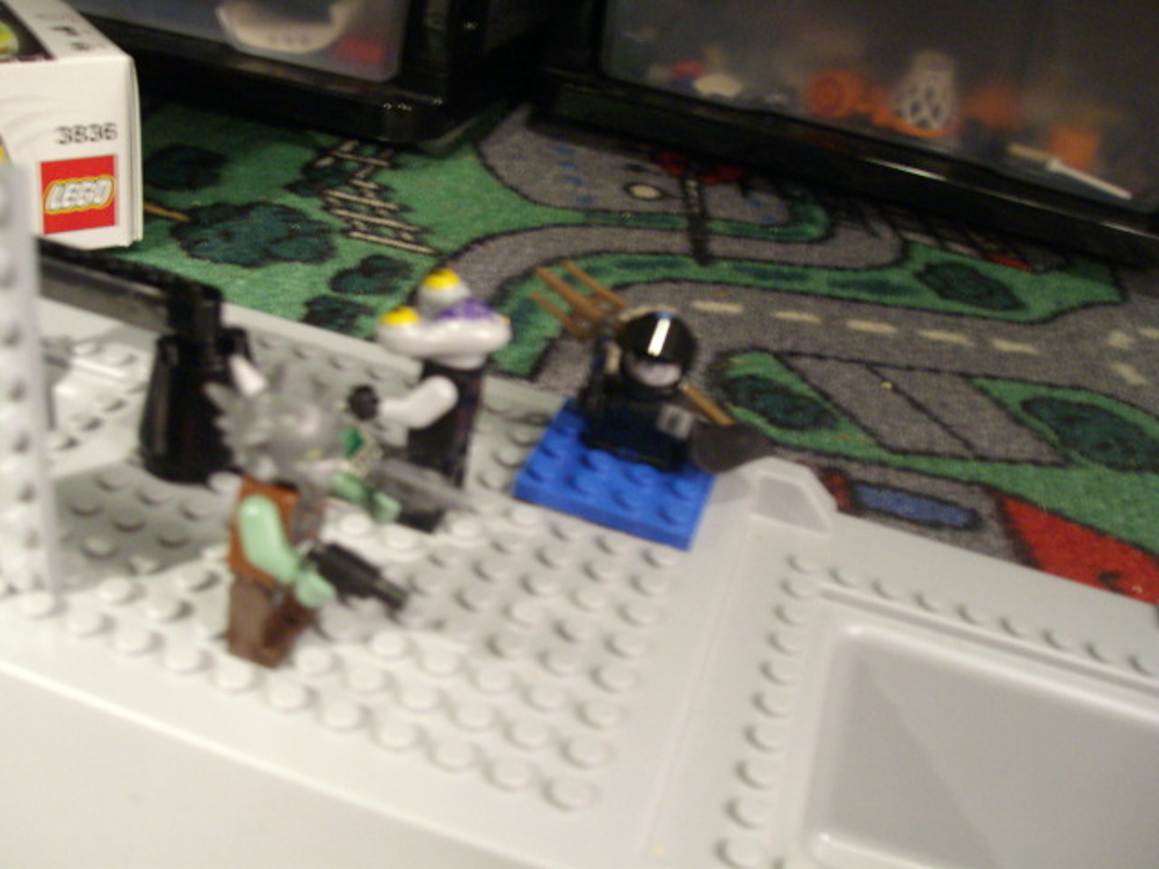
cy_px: 434
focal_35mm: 36
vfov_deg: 39.7
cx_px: 580
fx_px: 1205
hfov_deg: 51.4
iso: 320
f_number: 2.7
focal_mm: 6
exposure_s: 1/5
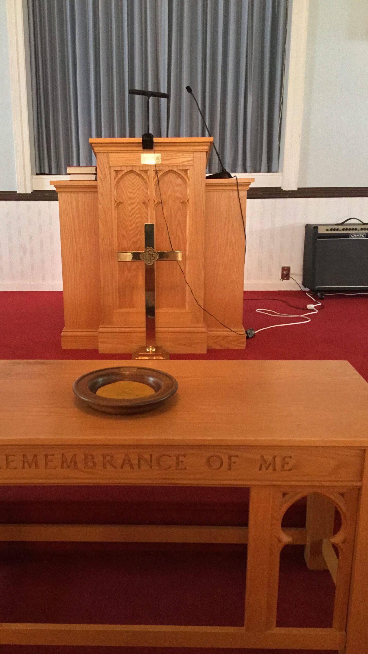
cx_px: 152
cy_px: 327
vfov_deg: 58.0
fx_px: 590
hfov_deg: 34.6
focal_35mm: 34
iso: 200
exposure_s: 1/17
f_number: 2.4
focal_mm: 3.3
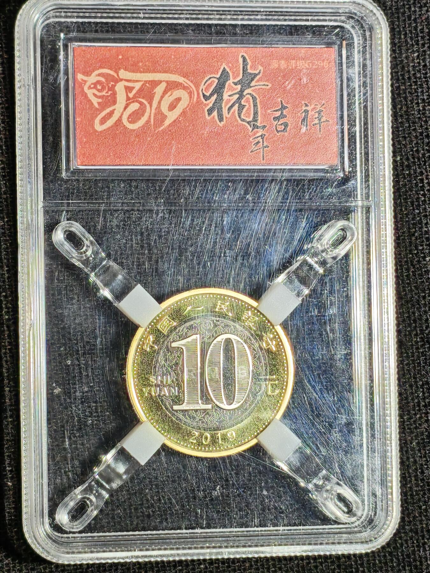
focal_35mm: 107
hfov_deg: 13.8
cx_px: 215
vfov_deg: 18.4
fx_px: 1772
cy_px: 286
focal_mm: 4.94
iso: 50
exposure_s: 1/505
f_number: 1.5
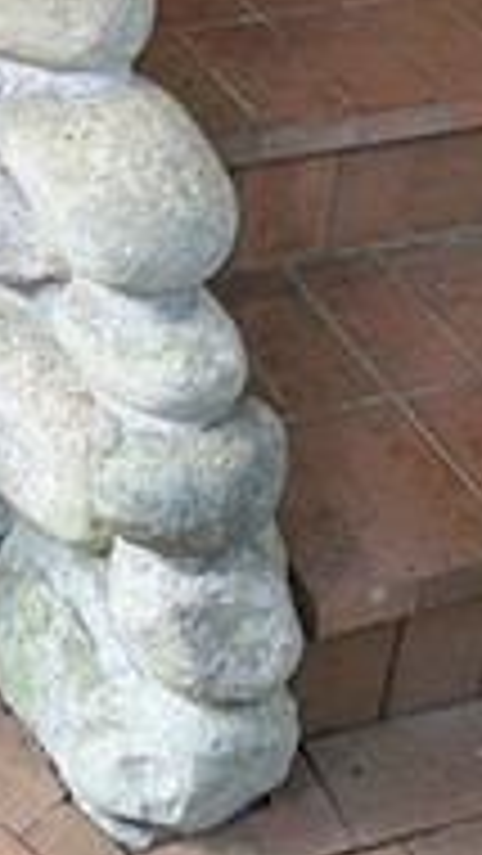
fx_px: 1998
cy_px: -184
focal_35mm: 88
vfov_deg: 22.2
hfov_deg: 13.1
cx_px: -205
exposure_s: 1/40
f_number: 1.9
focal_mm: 6.8
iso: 49
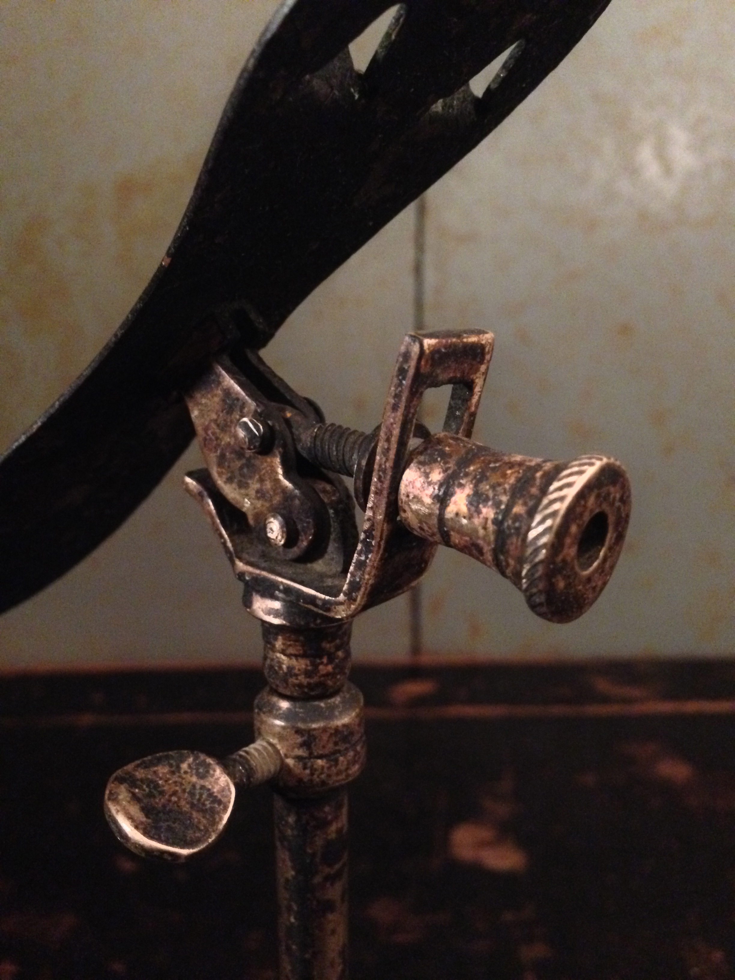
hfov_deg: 42.9
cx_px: 368
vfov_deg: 55.4
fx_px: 934
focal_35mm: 33
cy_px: 490
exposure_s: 1/17
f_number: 2.4
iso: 800
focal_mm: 4.12
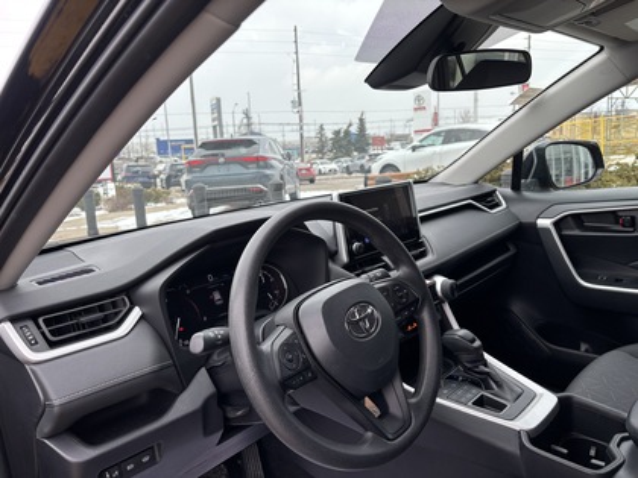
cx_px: 319
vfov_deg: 53.1
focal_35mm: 26
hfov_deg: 67.3
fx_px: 479
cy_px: 239
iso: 50
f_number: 1.6
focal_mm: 5.96
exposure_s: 1/372
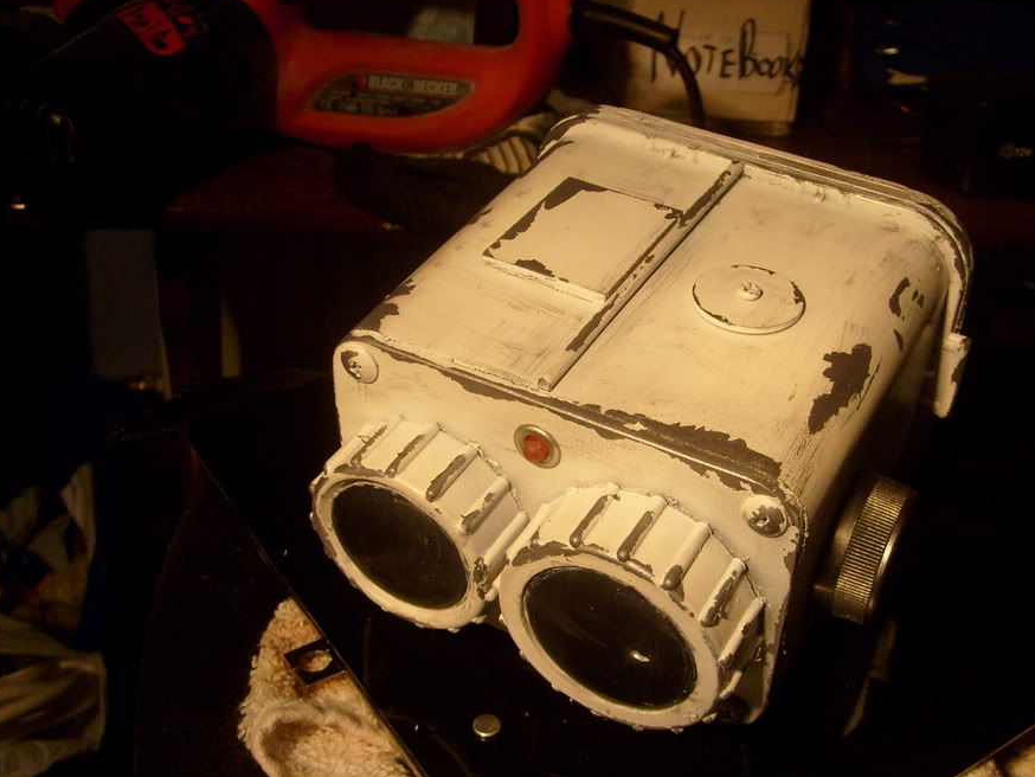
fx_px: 1226
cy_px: 422
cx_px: 598
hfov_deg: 45.6
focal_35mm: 41
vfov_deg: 35.1
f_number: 2.8
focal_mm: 5.8
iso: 80
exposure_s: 1/90
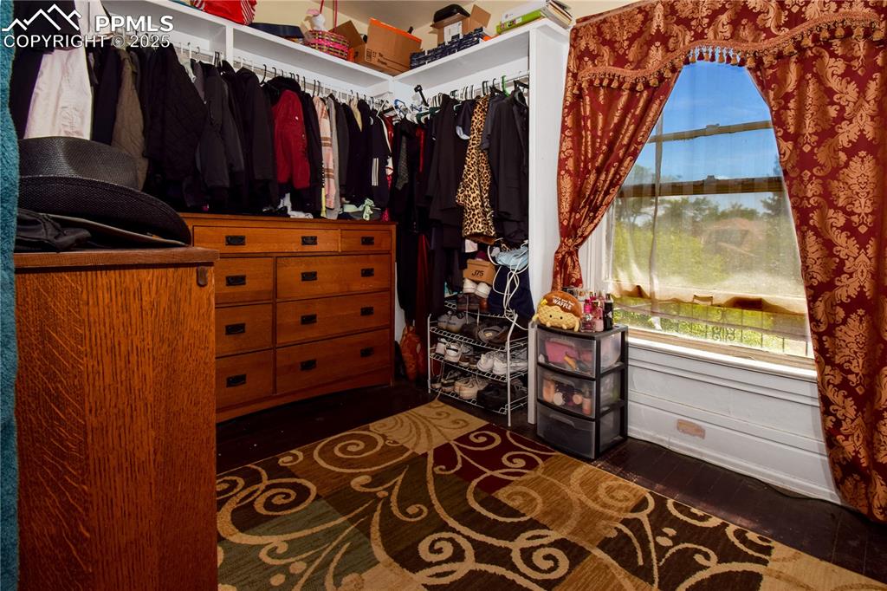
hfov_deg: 95.0
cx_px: 444
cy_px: 296
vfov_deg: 72.0
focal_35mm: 16
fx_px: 406
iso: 320
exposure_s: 1/60
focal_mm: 11
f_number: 13
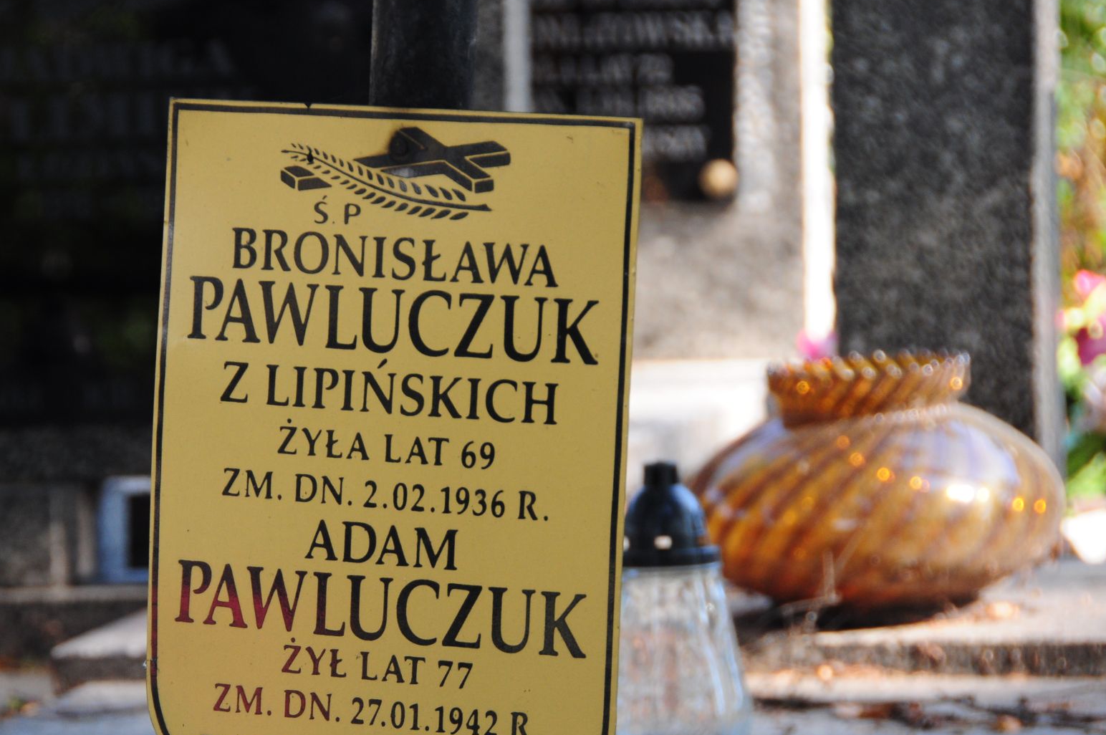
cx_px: 344
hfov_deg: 9.4
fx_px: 6712
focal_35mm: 219
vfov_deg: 6.3
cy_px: 499
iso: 400
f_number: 7.1
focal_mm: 105
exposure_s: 1/125
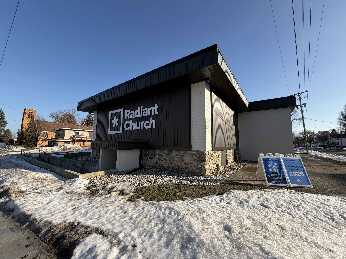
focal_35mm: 14
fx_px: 140
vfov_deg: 85.7
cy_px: 130
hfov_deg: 102.1
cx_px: 173
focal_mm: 2.22
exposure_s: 1/770
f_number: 2.2
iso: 25
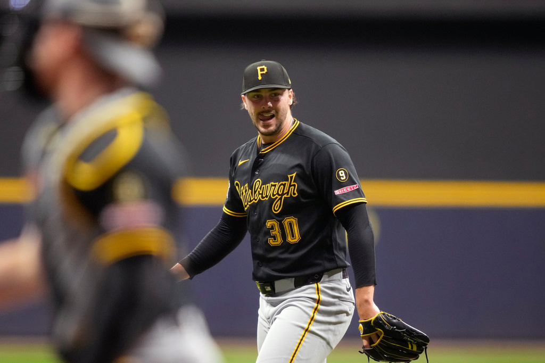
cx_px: 272
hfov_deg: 3.4
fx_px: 9080
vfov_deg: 2.3
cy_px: 182
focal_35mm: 600
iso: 4000
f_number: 2.8
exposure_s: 1/1250
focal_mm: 400
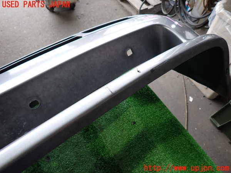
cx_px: 116
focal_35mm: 25
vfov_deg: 54.9
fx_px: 167
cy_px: 86
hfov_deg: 69.4
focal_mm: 4.5
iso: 200
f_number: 2
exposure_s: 1/60
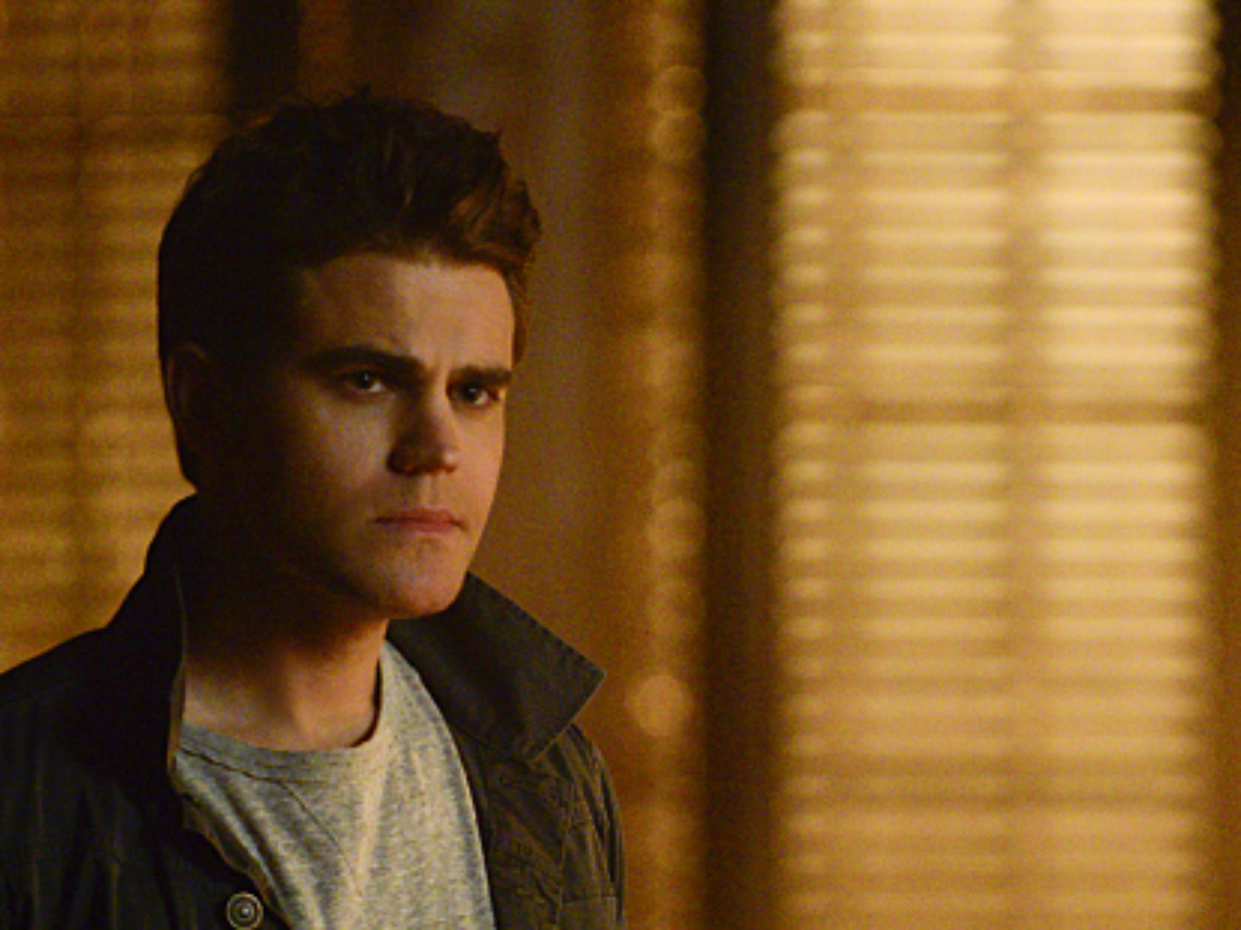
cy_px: 728
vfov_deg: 4.2
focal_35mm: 352
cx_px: 801
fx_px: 12616
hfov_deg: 5.6
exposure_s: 1/80
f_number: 2.8
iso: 5000
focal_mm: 190
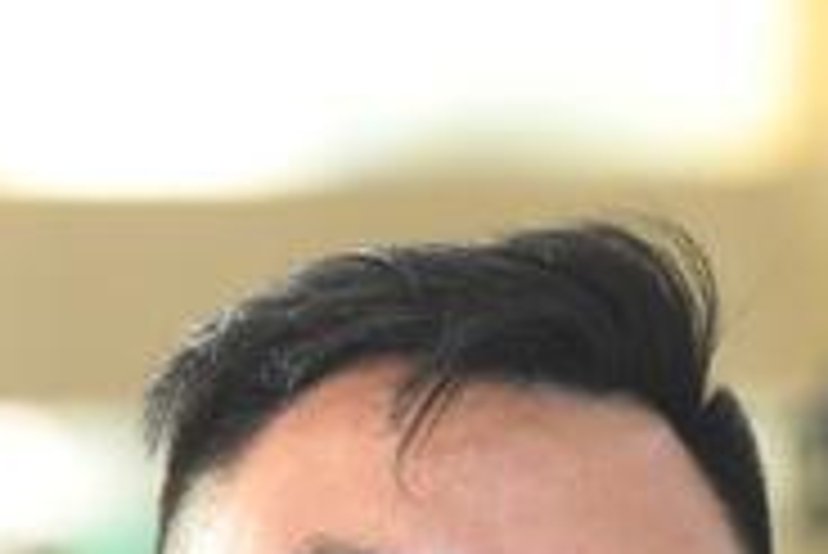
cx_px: 288
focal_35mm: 434
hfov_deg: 4.7
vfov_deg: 3.2
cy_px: 1079
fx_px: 9990
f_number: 3.2
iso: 1600
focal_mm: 100
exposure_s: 1/250
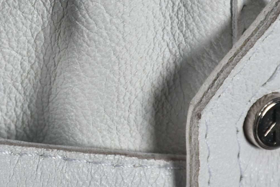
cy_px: -9
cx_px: 55
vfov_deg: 2.2
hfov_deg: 3.3
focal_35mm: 631
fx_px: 4906
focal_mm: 140
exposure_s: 1/125
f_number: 14
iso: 200
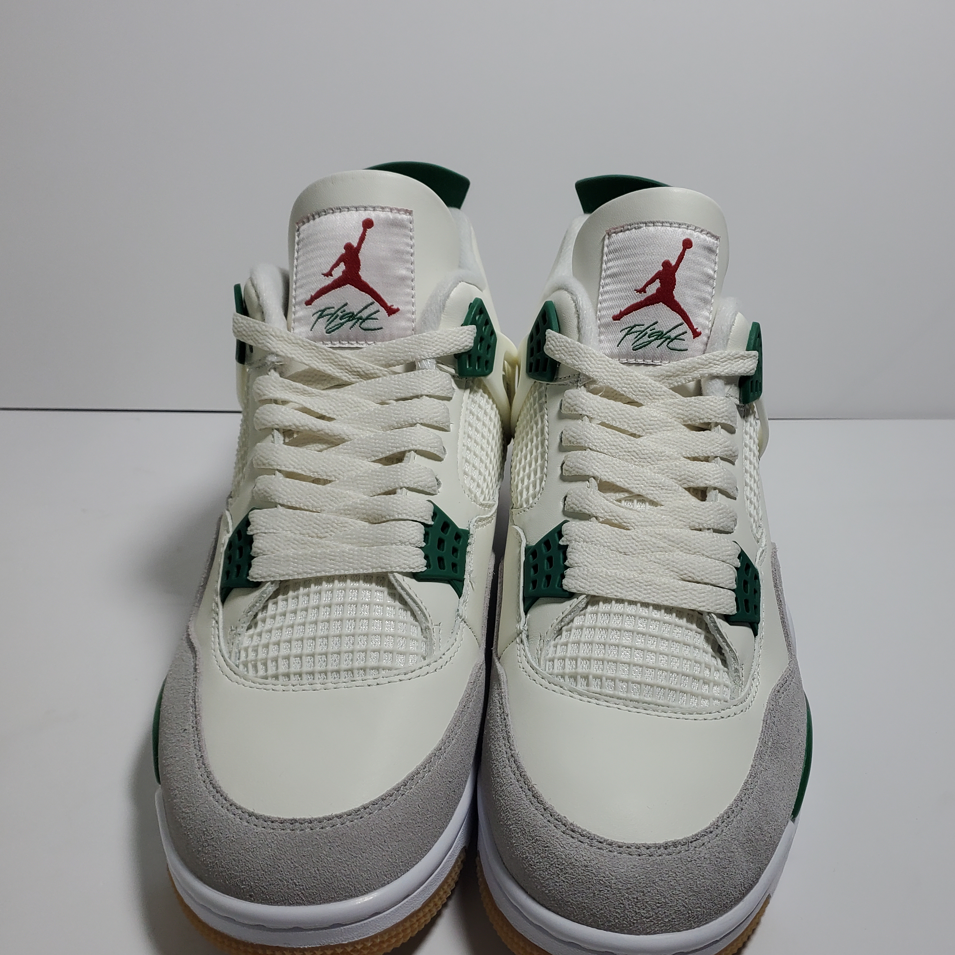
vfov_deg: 45.9
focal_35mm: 36
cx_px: 601
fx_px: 1124
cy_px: 539
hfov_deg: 45.6
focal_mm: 4.3
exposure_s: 1/924
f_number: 1.5
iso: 50
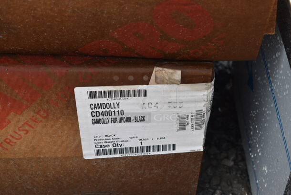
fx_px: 583
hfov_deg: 28.0
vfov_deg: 19.0
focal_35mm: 72
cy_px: 98
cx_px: 146
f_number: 7.1
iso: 100
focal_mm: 48
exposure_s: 1/200
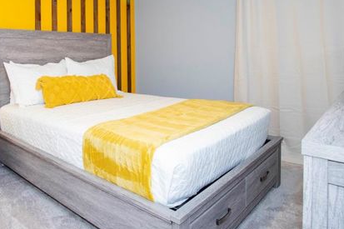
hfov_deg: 61.7
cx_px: 107
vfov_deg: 43.4
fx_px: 277
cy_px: 55
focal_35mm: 29
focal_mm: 17
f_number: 9
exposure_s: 1/10
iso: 1000
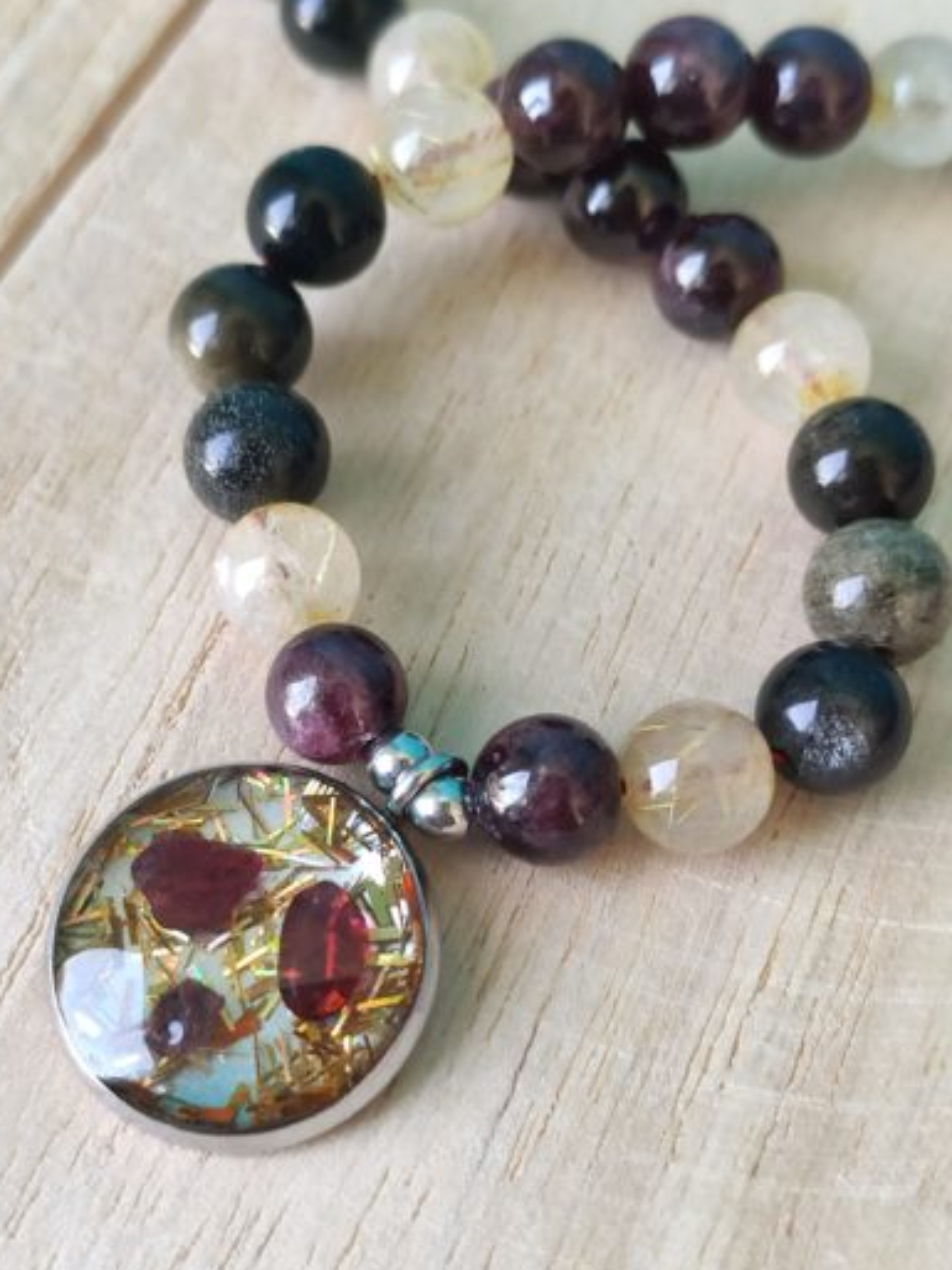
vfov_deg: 65.3
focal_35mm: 27
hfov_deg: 51.4
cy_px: 637
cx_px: 462
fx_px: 990
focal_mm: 4.77
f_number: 1.75
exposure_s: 1/50
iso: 231
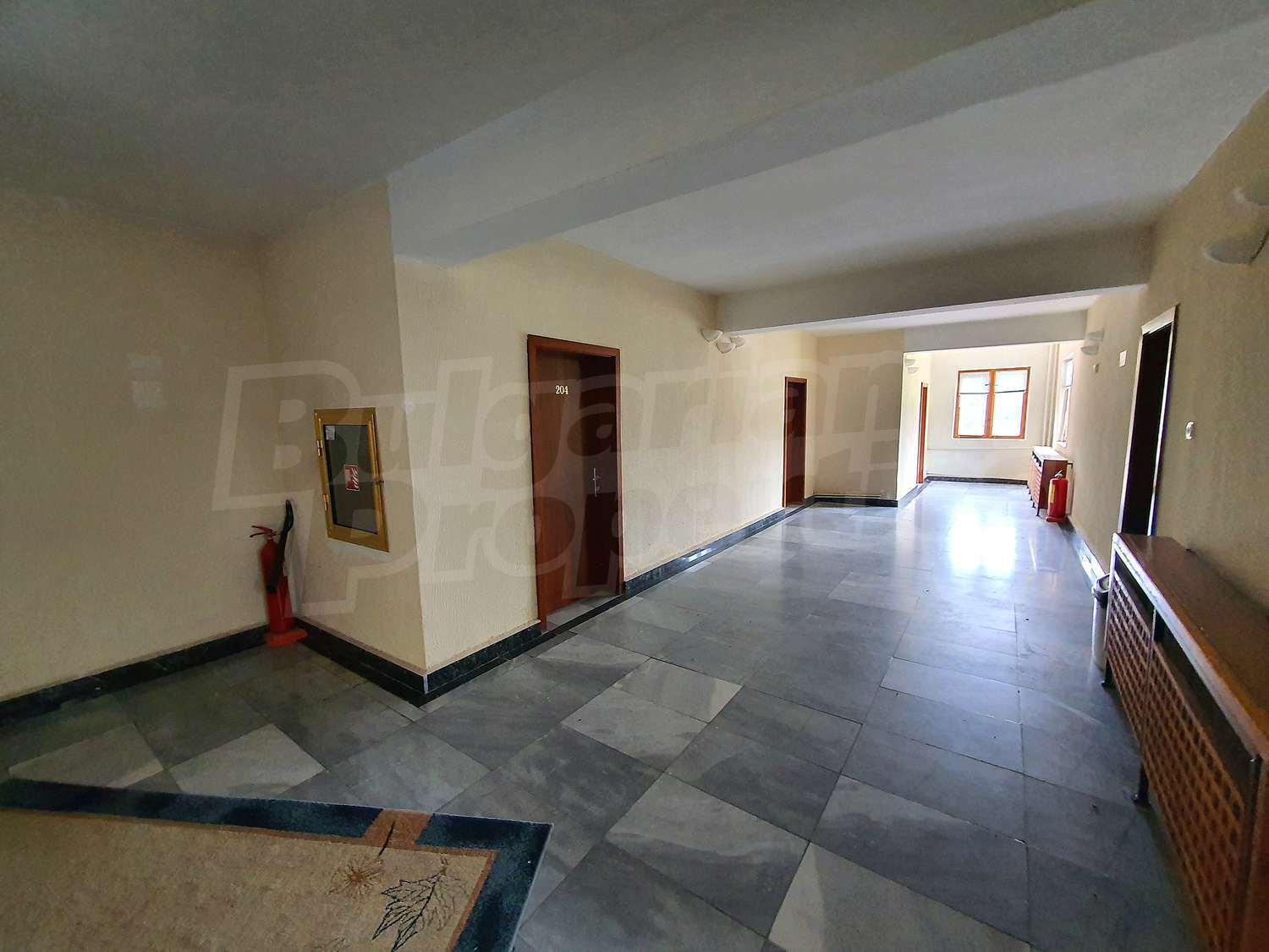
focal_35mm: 13
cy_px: 476
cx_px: 634
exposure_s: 1/33
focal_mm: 1.8
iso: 320
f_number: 2.2
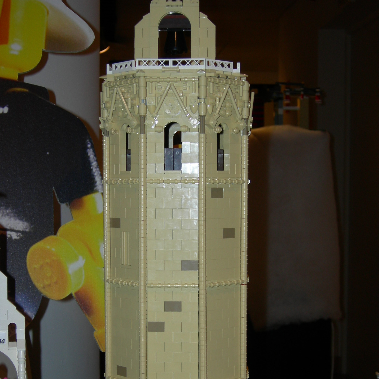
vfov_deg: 24.6
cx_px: 188
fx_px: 867
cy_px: 245
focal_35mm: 70
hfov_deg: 24.7
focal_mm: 11.9
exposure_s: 1/60.1
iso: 64
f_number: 3.3
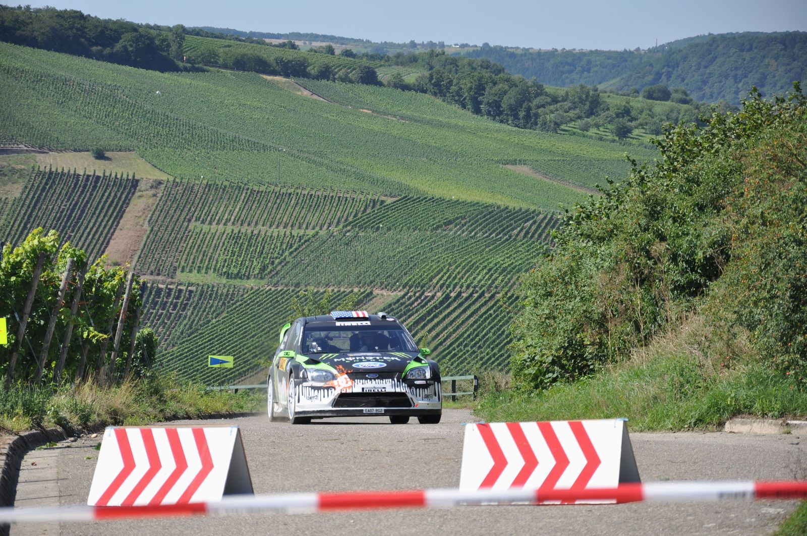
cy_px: 268
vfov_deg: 8.7
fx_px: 3526
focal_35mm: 158
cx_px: 404
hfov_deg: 13.1
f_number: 6.3
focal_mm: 105
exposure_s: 1/640
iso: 200
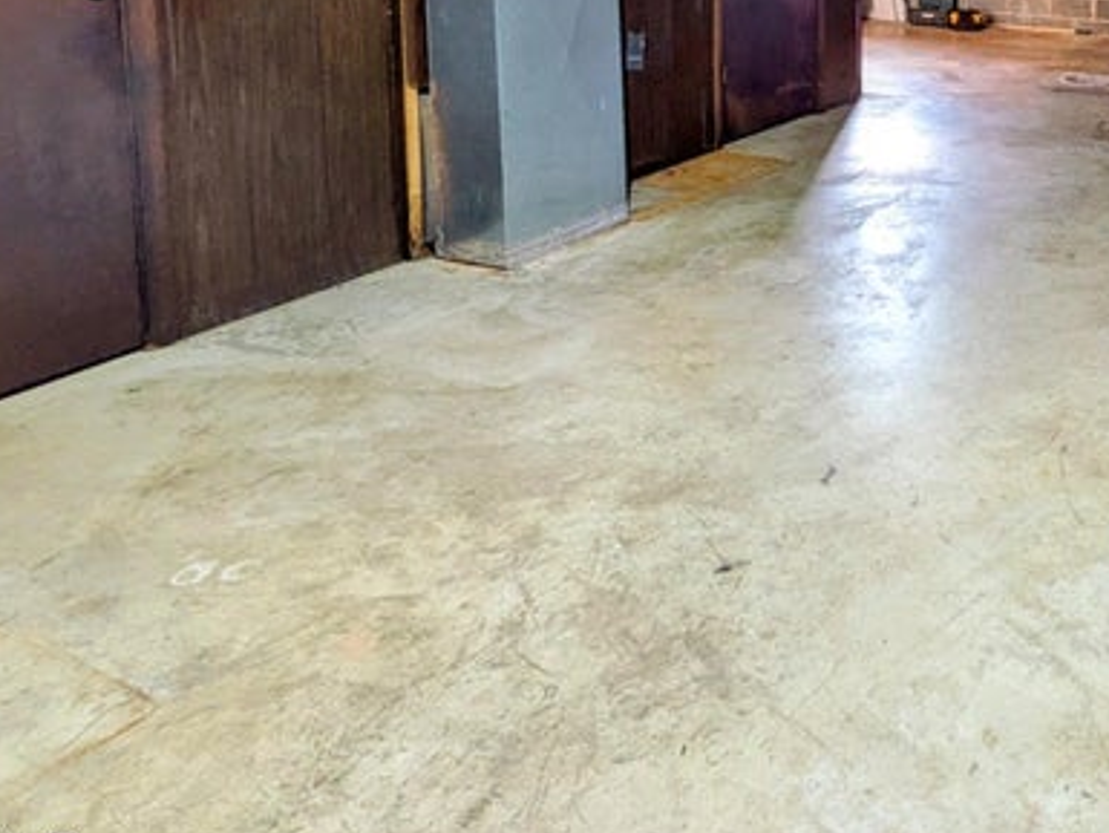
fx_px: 993
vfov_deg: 40.4
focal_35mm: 31
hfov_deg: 49.0
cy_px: 17
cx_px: 1082
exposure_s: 1/30
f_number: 2.2
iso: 149
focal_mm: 1.85
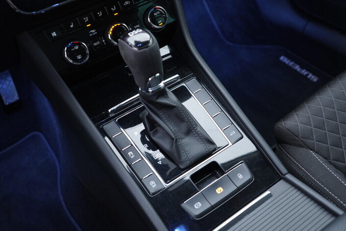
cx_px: 173
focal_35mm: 36
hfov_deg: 53.1
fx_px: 346
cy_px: 116
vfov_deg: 36.9
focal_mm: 24
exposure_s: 1/40
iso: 250
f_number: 2.8
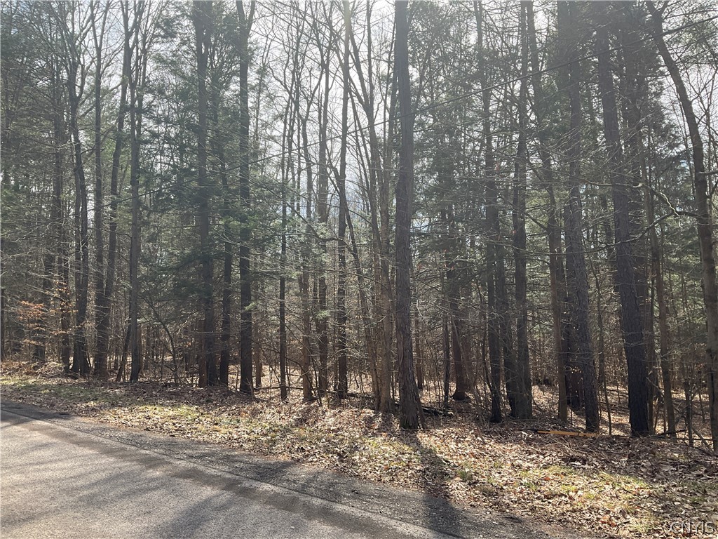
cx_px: 359
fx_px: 602
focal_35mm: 29
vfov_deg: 48.2
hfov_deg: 61.7
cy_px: 270
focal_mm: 3
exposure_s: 1/568
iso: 25
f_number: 1.8
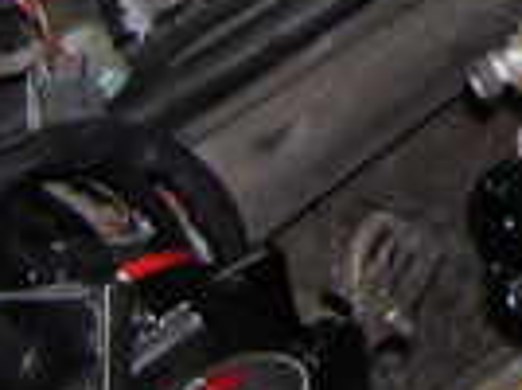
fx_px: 3417
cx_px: 1453
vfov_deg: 6.2
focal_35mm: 227
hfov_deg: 7.8
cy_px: -636
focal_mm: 8
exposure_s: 1/60
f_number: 2.8
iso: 100
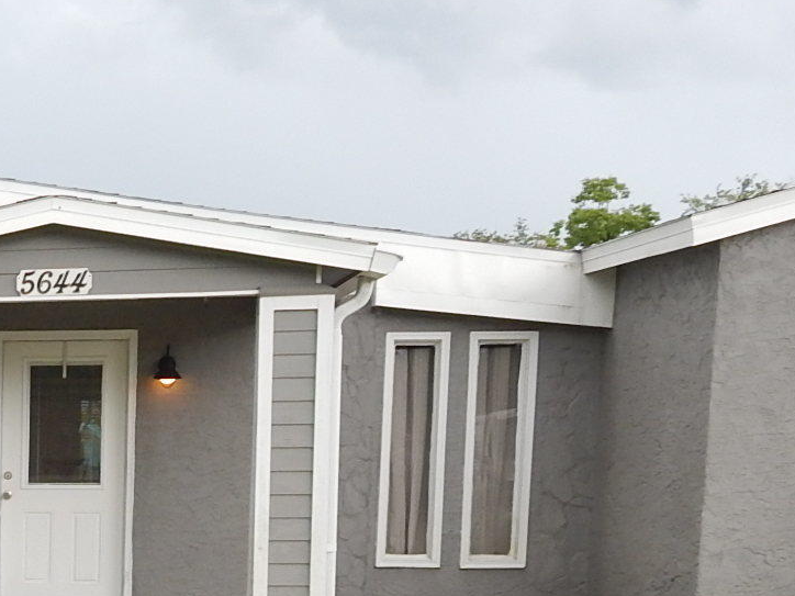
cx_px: -269
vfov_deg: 20.5
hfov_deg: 24.2
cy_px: 630
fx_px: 1585
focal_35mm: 69
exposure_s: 1/320
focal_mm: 4
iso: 125
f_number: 3
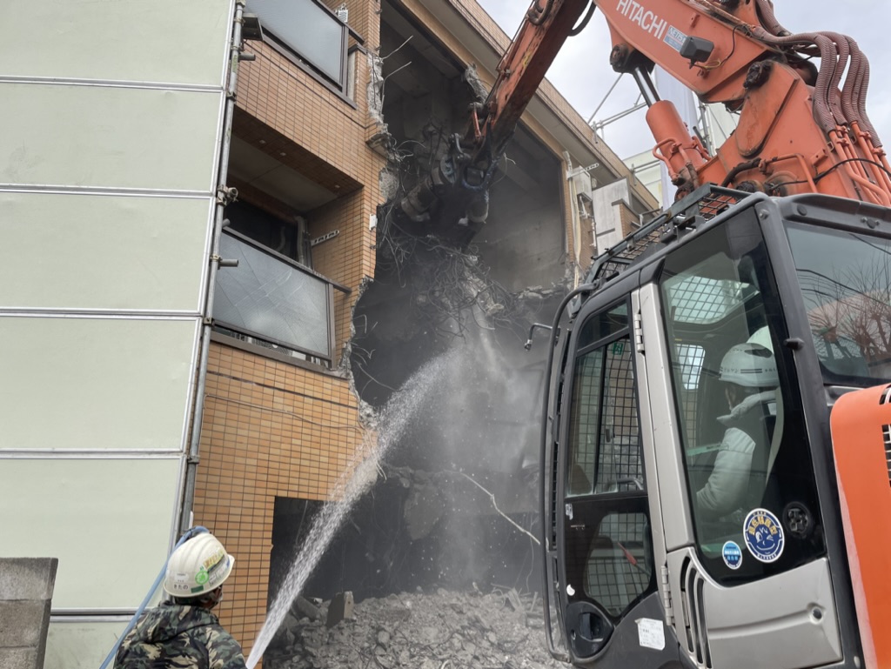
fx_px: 670
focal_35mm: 26
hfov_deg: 67.3
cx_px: 446
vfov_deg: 53.1
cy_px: 334
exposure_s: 1/711
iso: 32
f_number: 1.6
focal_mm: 4.2
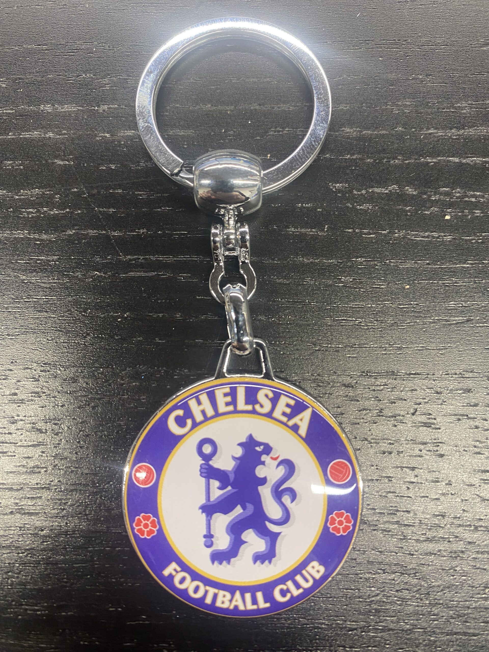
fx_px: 490
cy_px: 326
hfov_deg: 53.1
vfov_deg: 67.3
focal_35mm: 26
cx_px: 244
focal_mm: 4.25
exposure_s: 1/50
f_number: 1.8
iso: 80
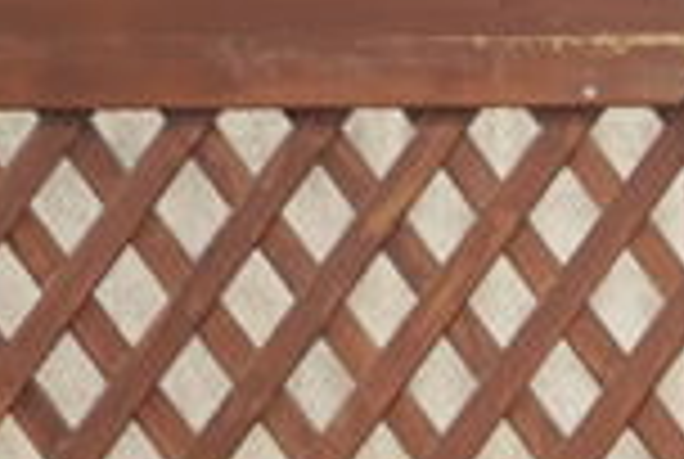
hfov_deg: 4.0
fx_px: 9328
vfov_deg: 2.8
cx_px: 2221
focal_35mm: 490
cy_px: 929
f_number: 2.8
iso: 1000
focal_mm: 35
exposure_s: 1/160
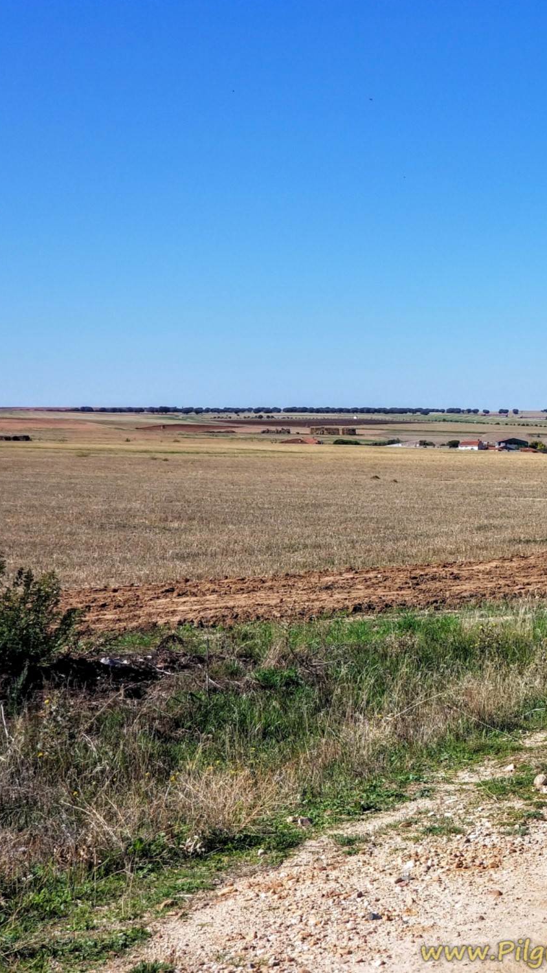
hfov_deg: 15.4
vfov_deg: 27.9
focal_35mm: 76
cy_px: 486
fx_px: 1960
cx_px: 613
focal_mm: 6
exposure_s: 1/1053
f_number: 2.4
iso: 25
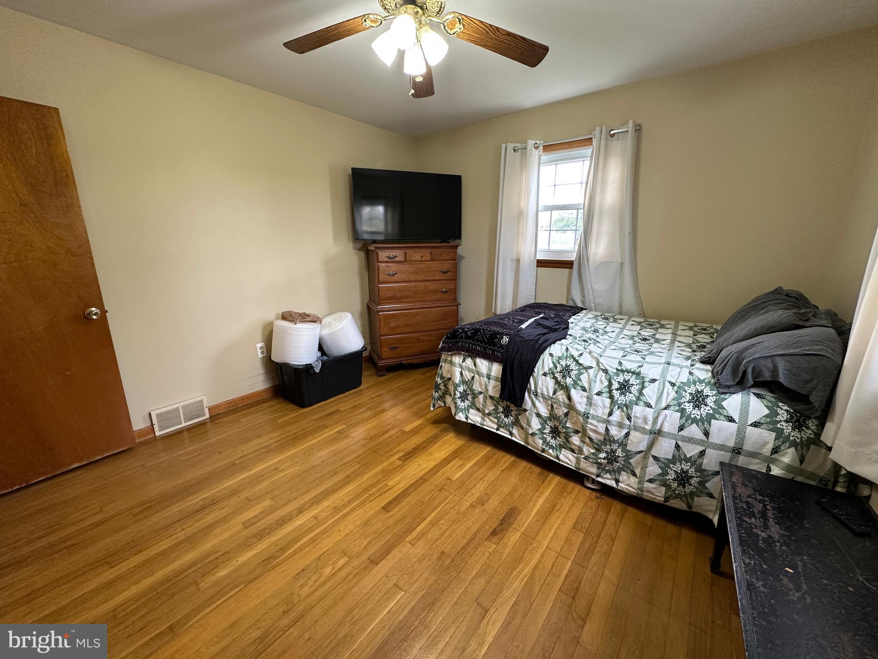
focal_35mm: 14
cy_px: 330
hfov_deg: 102.1
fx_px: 355
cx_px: 439
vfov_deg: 85.7
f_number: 2.2
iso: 160
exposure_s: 1/60
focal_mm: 2.22
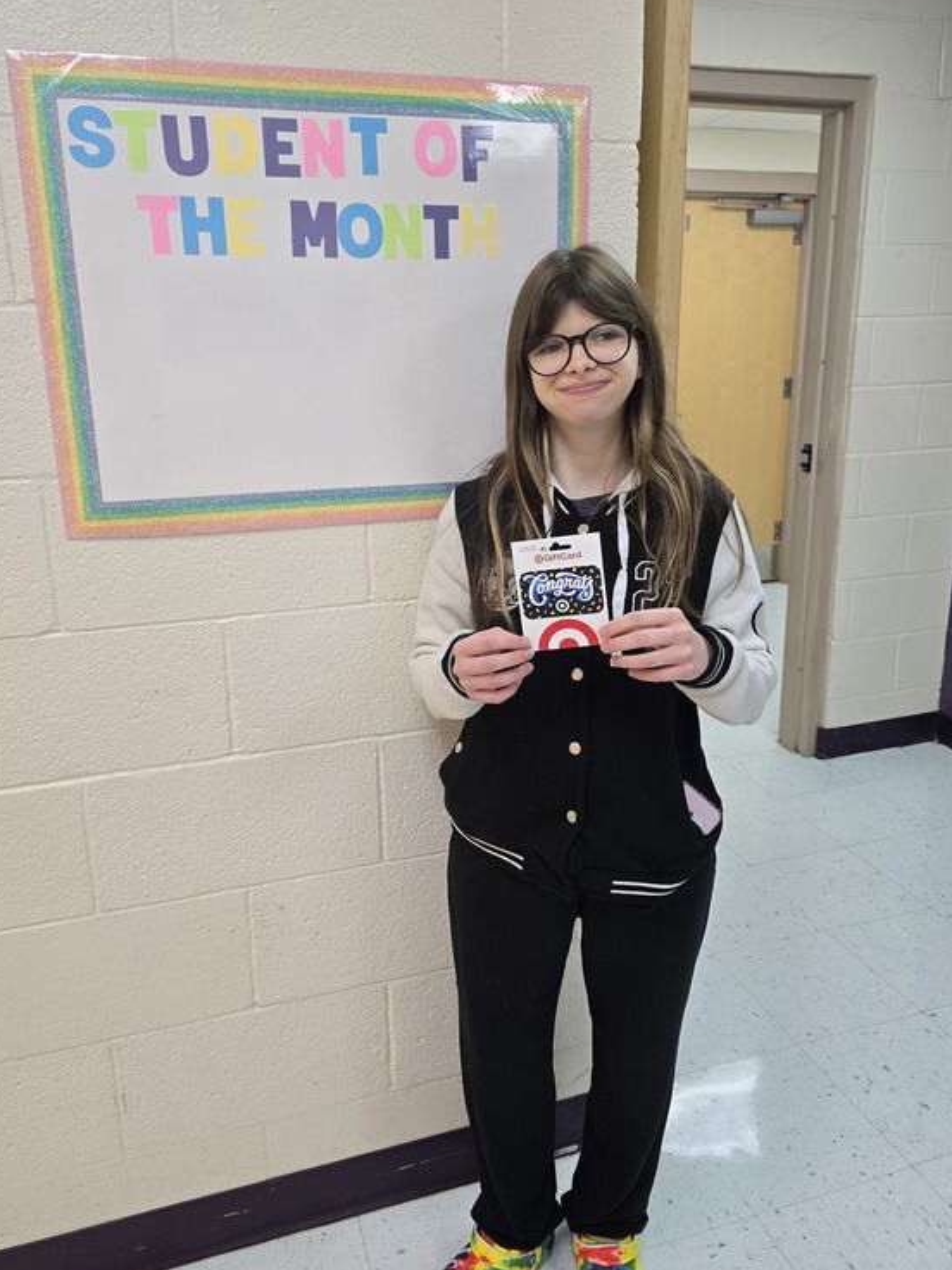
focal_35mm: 25
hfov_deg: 54.9
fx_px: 917
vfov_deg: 69.4
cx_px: 452
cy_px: 607
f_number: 1.7
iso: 160
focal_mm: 6.3
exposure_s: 1/120
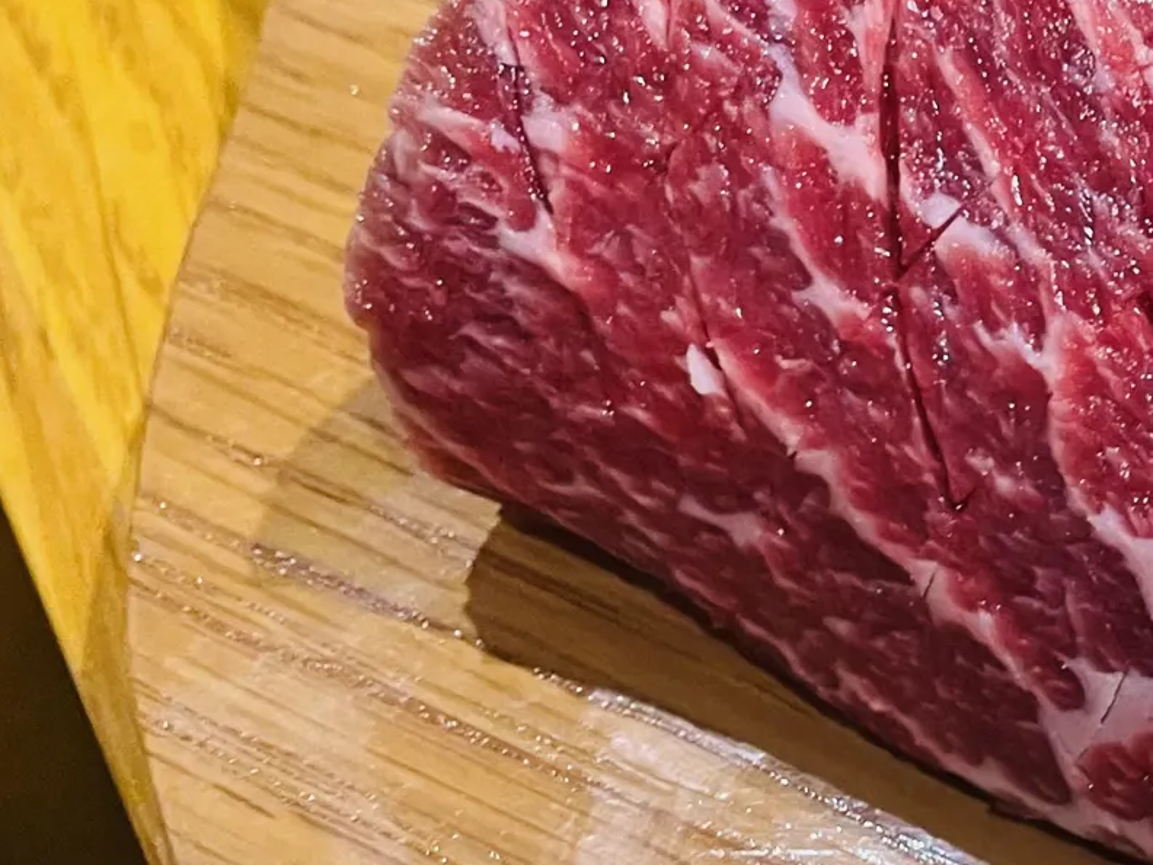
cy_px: 256
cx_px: 1674
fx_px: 2865
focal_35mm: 86
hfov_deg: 20.0
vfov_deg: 17.1
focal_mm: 4.2
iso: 100
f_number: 1.6
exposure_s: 1/50
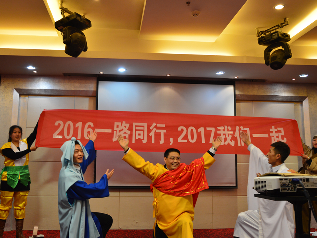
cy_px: 119
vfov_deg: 38.7
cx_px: 150
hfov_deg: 50.1
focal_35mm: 37
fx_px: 339
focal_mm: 22
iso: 400
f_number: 6.3
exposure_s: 1/20
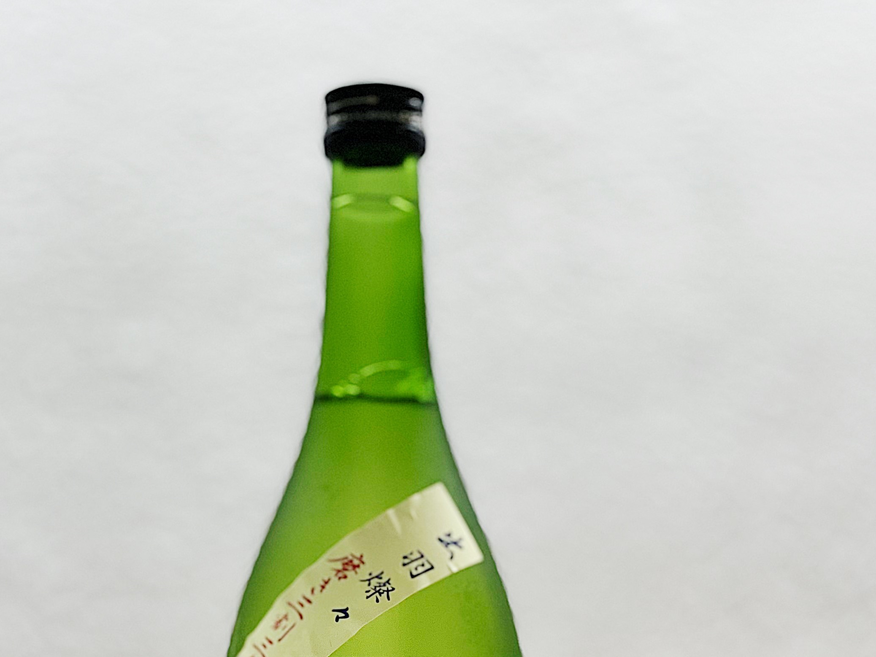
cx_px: 372
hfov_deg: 19.4
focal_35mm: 101
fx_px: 2556
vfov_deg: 14.5
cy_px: 597
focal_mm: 6
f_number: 2
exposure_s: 1/100
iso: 80
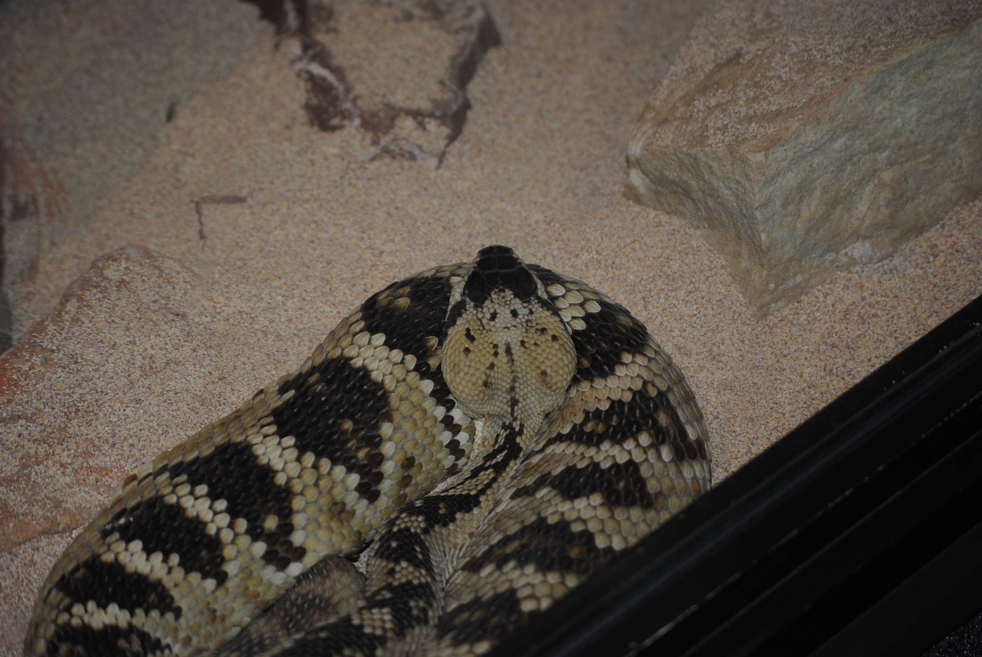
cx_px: 491
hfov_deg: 24.6
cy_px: 328
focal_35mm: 82
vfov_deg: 16.6
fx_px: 2253
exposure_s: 1/60
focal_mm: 55
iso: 200
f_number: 4
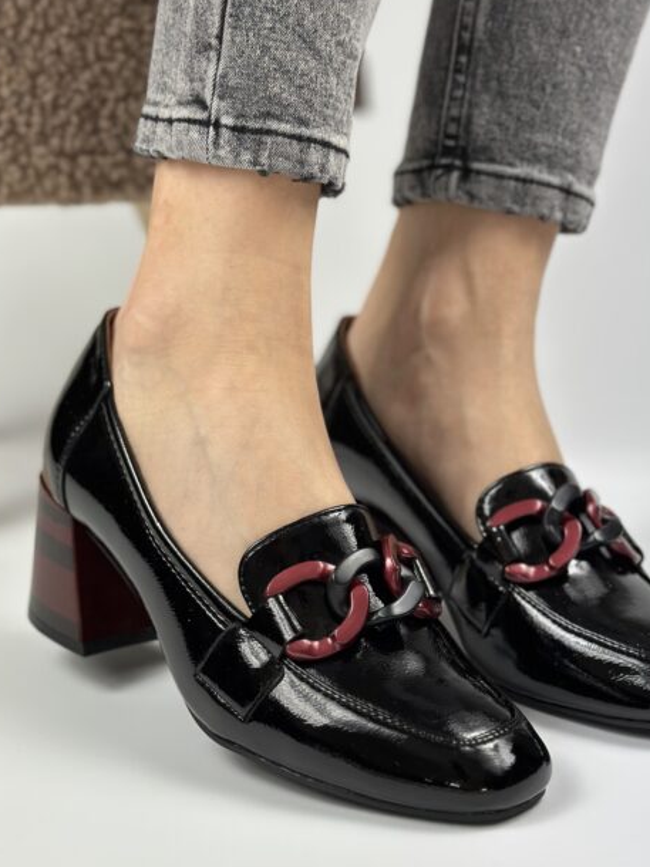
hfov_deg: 23.2
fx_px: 1578
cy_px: 436
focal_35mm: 63
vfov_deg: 30.7
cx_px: 408
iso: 80
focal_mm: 6.86
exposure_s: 1/927
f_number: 1.78
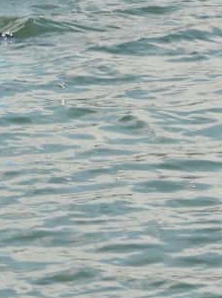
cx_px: -200
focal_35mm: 563
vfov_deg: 3.5
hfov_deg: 2.6
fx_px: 4824
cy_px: -49
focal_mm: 145
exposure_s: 1/640
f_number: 7.1
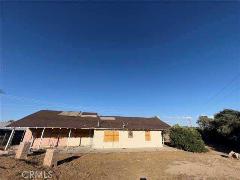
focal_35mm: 14
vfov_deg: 85.7
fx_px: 97
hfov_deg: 102.1
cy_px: 90
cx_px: 120
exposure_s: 1/2976
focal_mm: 2.22
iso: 16
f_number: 2.2
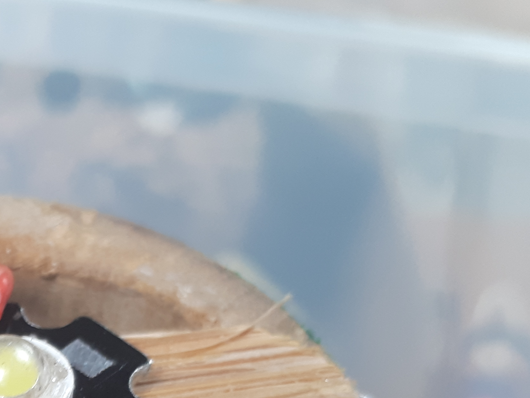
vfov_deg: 18.0
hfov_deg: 24.1
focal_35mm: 75
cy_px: 551
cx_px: -74
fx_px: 1148
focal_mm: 3.6
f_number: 1.9
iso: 80
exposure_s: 1/33
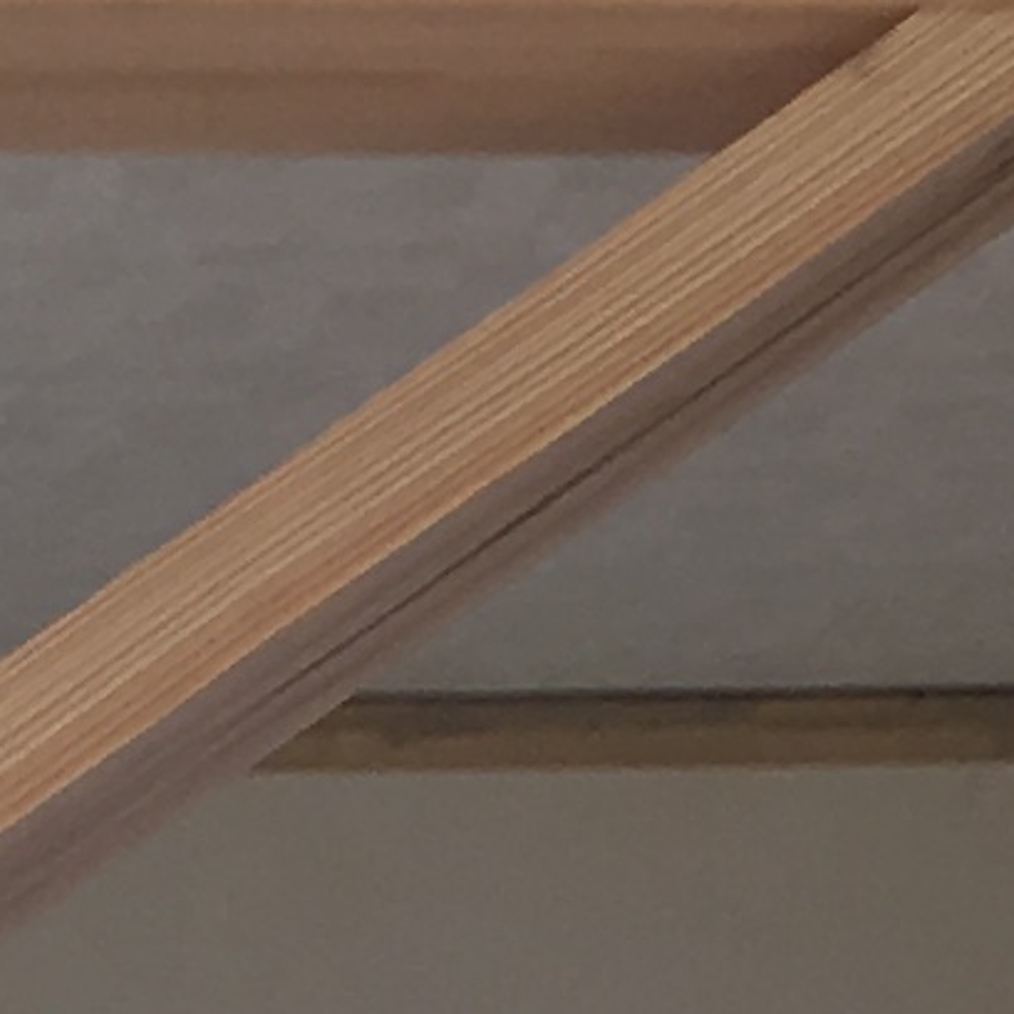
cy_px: 2368
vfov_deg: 6.6
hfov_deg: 6.9
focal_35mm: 253
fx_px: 8385
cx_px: 1118
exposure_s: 1/60
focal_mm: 4.15
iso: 25
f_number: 2.2
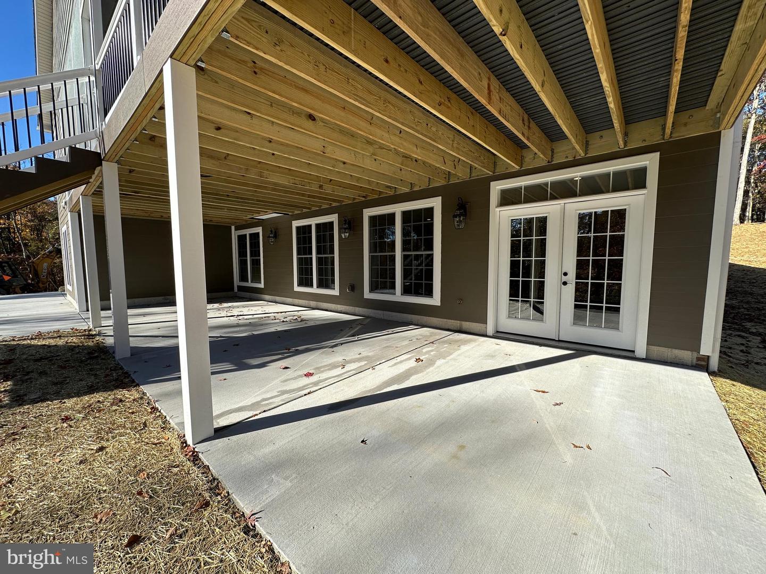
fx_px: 310
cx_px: 383
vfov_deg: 85.7
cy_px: 287
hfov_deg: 102.1
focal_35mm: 14
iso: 40
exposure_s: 1/988
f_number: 2.2
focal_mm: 2.22
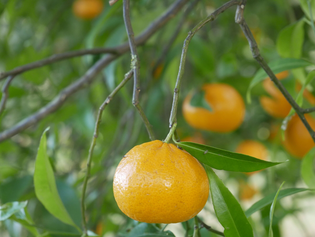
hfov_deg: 16.4
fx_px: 1092
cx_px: 158
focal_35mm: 120
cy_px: 118
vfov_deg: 12.4
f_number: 5.6
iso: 1000
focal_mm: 60
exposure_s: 1/125
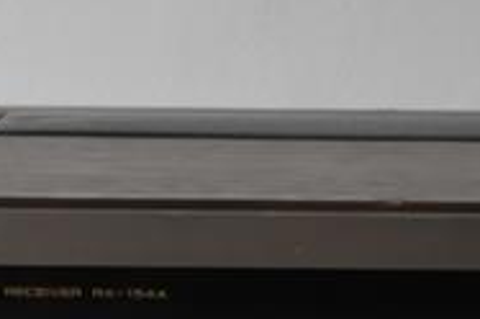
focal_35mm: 362
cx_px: 408
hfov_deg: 5.7
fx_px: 4814
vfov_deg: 3.8
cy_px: 67
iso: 1600
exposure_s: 1/20
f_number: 5.3
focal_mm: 45
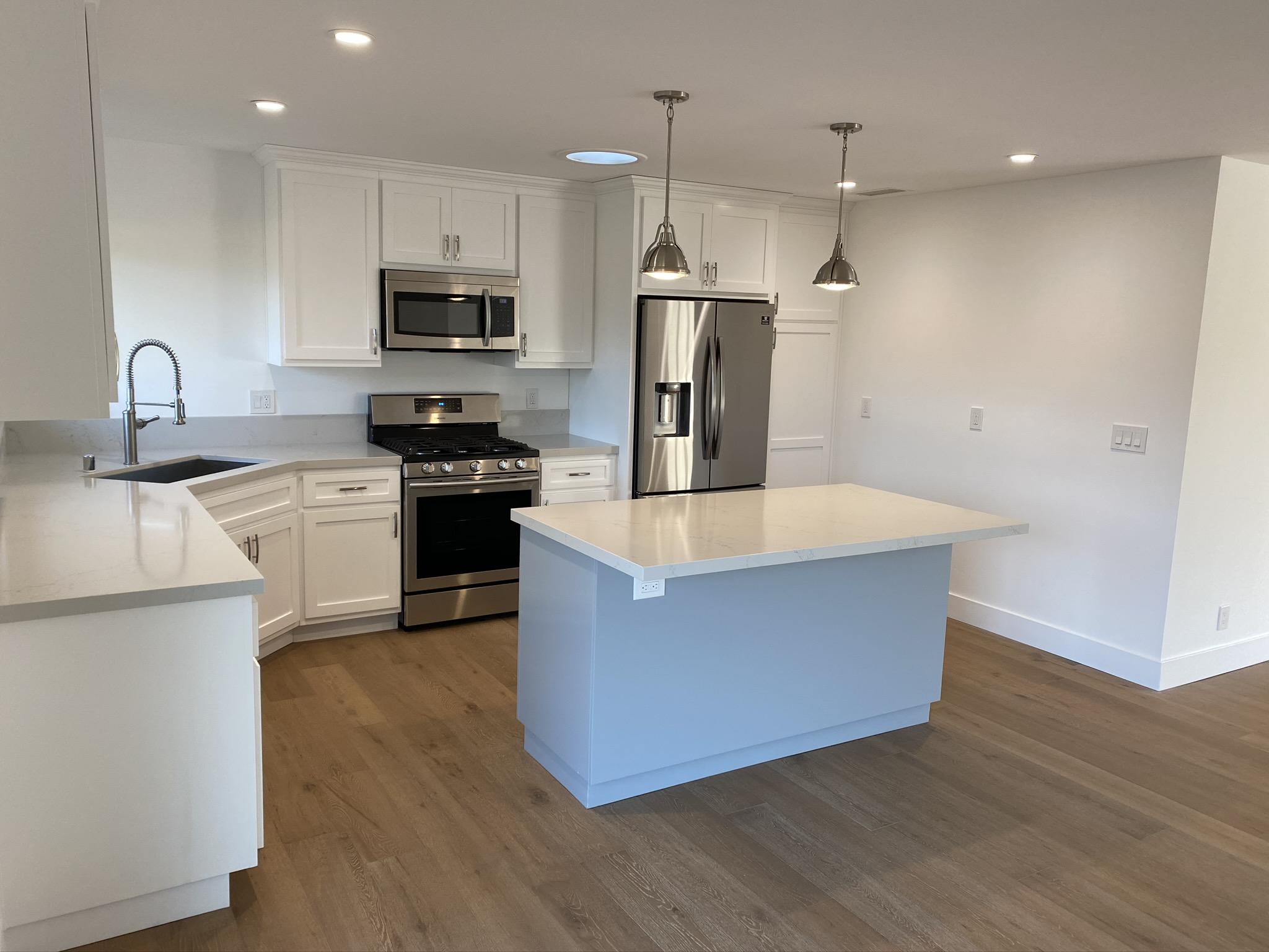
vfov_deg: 53.1
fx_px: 953
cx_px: 634
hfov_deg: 67.3
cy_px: 476
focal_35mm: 26
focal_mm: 4.25
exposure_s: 1/120
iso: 100
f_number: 1.8
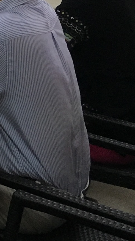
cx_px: -337
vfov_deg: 14.4
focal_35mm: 146
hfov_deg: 7.0
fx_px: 929
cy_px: -14
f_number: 2.2
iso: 64
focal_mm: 4.15
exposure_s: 1/33
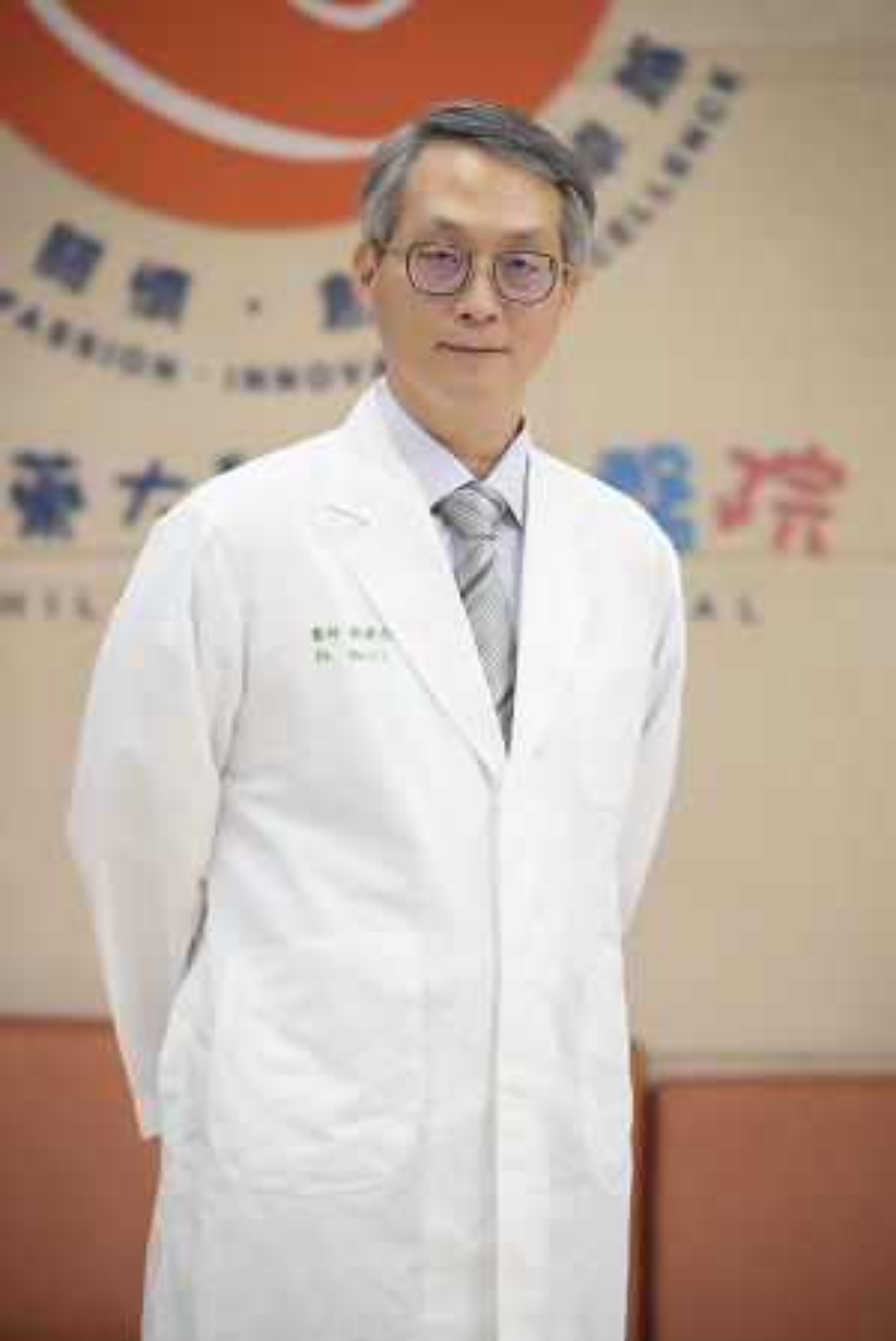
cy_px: 670
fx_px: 5218
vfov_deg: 14.6
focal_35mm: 140
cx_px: 448
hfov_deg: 9.8
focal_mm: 140
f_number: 3.5
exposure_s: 1/160
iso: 800
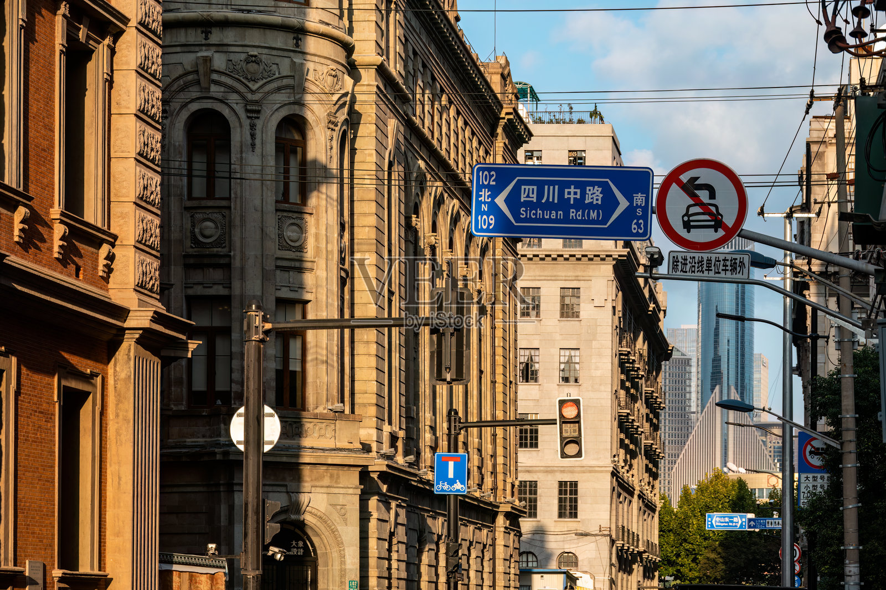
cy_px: 295
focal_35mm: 96
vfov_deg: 14.2
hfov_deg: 21.3
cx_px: 443
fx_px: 2361
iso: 100
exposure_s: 1/160
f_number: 8
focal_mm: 96
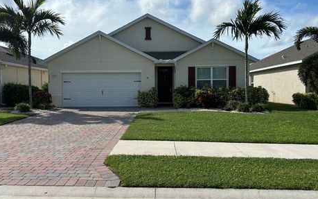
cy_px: 94
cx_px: 148
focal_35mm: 30
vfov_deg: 41.8
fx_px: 260
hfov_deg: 62.8
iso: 50
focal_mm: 5.96
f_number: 1.6
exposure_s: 1/4630
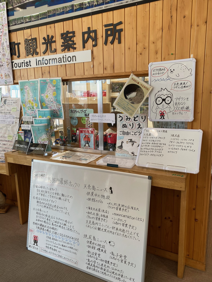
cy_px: 141
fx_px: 212
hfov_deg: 53.1
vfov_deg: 67.3
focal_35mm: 26
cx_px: 106
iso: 64
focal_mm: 4.25
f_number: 1.8
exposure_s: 1/121
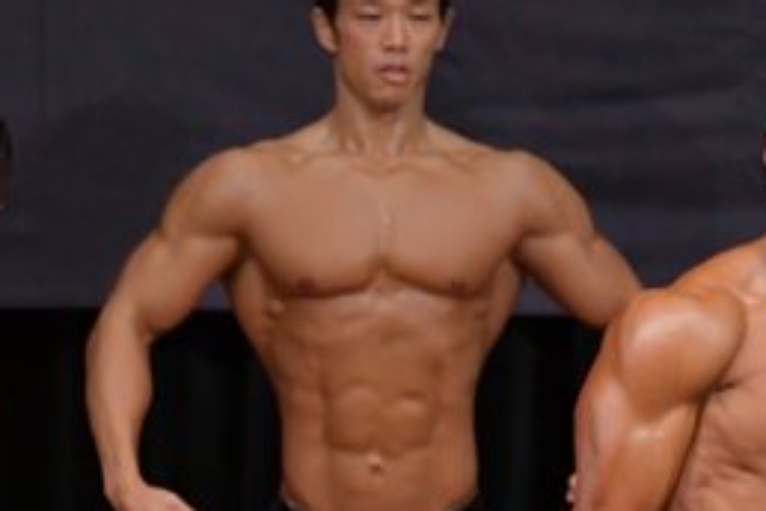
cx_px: 200
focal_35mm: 946
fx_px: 20127
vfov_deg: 1.5
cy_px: 639
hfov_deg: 2.2
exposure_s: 1/400
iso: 4000
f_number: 5.6
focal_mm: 210
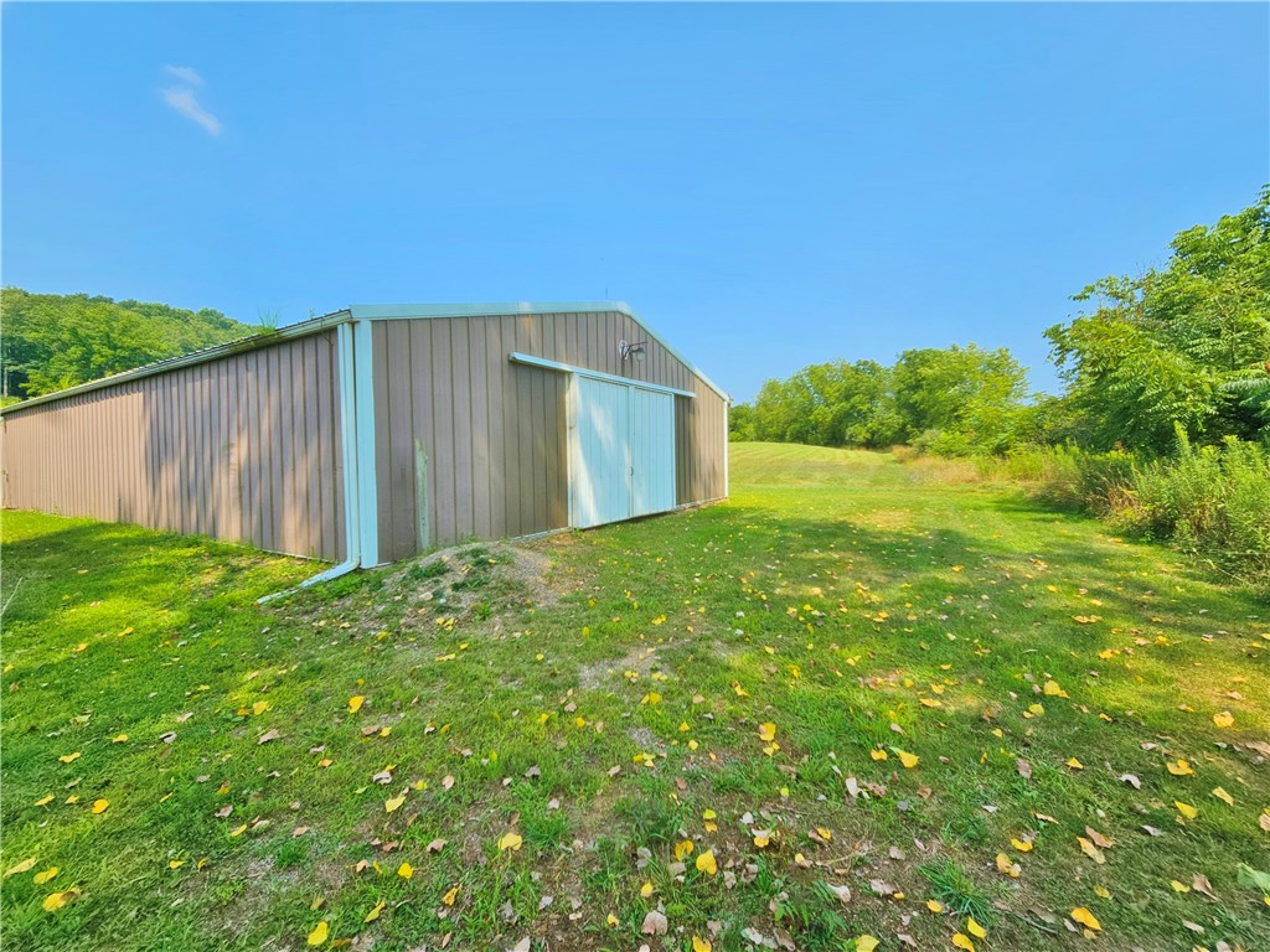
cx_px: 635
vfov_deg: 89.9
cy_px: 476
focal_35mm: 13
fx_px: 477
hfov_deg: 106.2
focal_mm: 2.2
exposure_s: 1/1799
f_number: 2.2
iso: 50
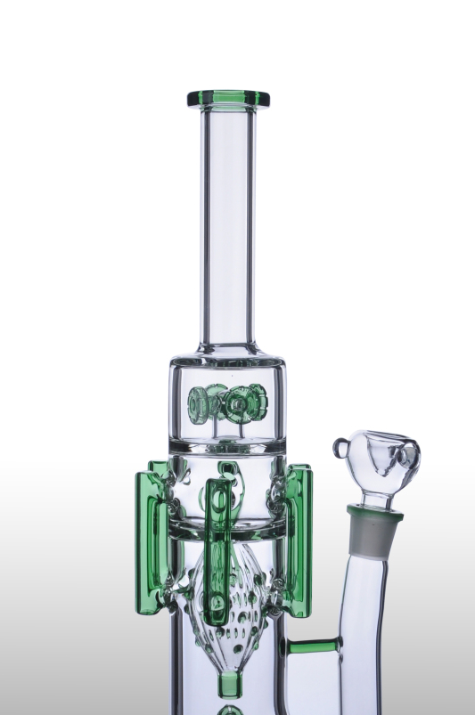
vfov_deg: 28.0
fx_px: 1429
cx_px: 237
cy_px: 434
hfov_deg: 18.9
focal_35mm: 72
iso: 160
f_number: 11
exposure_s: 1/125
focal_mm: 32
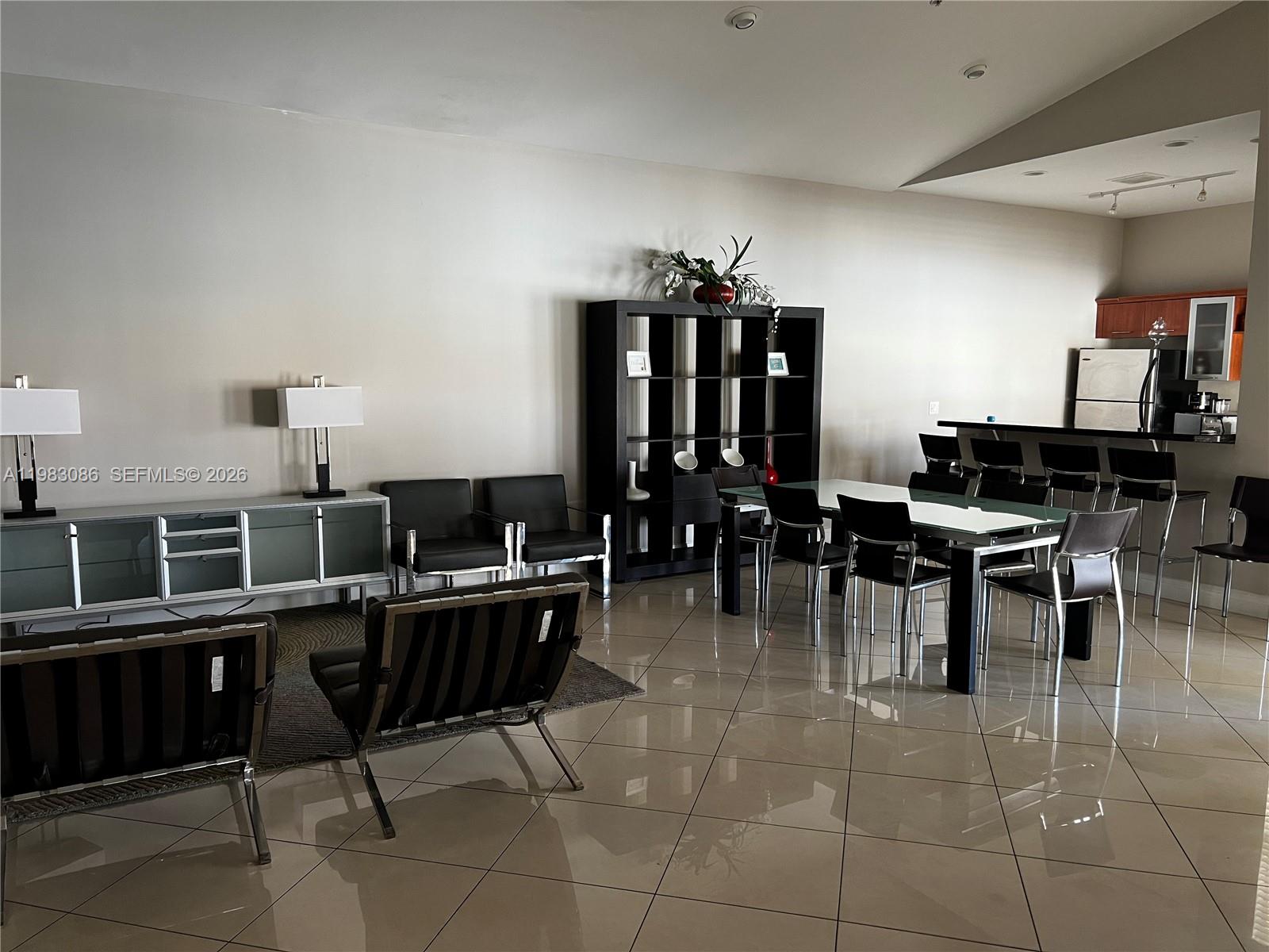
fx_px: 953
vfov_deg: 53.1
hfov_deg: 67.3
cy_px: 476
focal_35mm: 26
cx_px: 634
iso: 125
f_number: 1.5
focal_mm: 5.7
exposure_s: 1/73
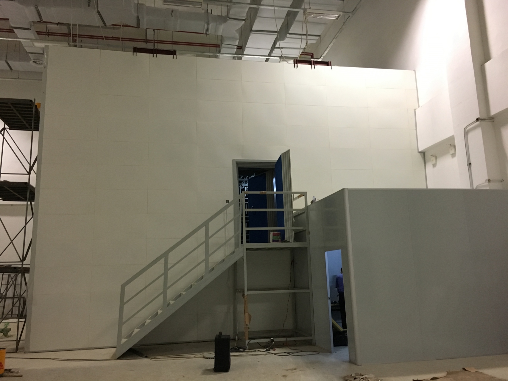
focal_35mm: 29
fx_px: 426
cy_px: 190
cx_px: 254
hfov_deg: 61.7
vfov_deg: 48.2
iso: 250
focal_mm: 4.15
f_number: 2.2
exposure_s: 1/33
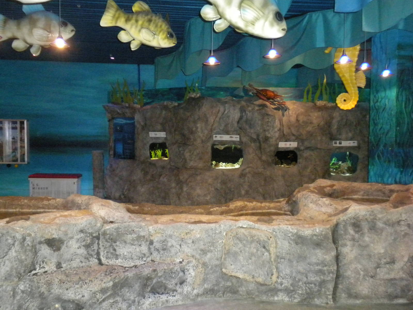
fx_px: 441
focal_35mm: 37
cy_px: 155
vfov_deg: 38.7
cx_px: 206
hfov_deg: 50.1
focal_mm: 6.6
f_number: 3.5
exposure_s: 1/30
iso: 800
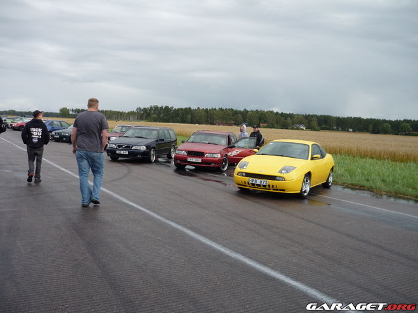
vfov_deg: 42.9
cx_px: 209
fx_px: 398
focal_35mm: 33
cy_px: 156
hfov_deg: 55.4
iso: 100
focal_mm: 5.5
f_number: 2.8
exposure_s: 1/1000
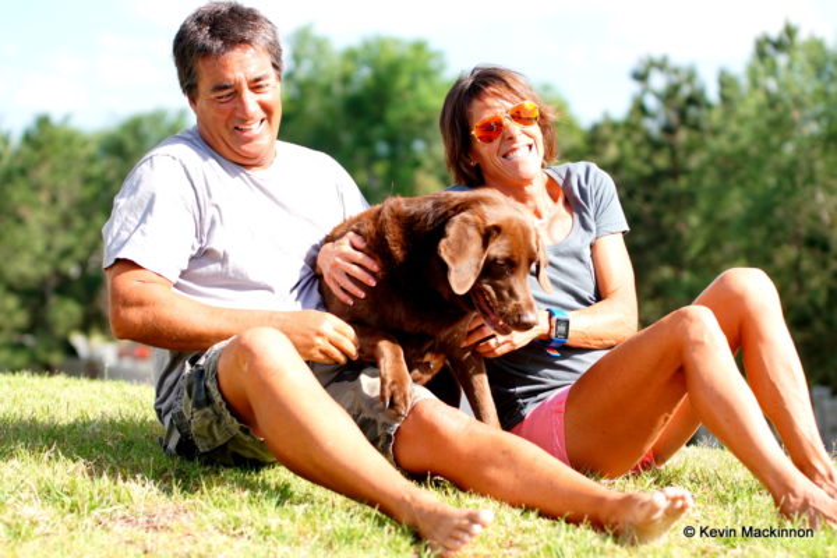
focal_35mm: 105
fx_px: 2441
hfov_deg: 19.5
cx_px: 418
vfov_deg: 13.0
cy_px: 279
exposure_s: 1/500
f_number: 3.5
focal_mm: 70
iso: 100
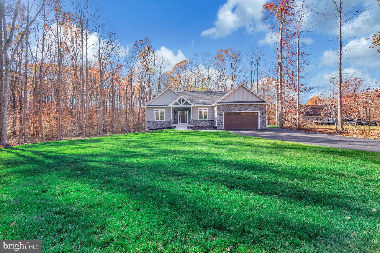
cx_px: 190
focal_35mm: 14
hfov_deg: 104.3
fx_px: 148
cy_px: 126
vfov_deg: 81.1
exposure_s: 1/250
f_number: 5.6
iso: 200
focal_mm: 14
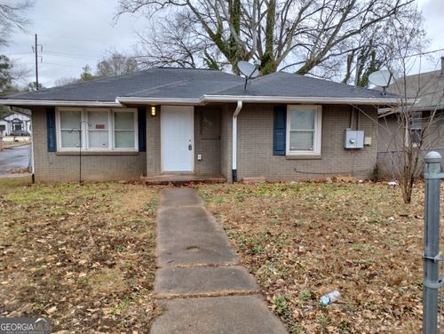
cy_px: 167
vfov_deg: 49.8
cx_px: 222
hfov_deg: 63.4
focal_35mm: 28
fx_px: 359
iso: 100
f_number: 1.8
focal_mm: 4.27
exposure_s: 1/264
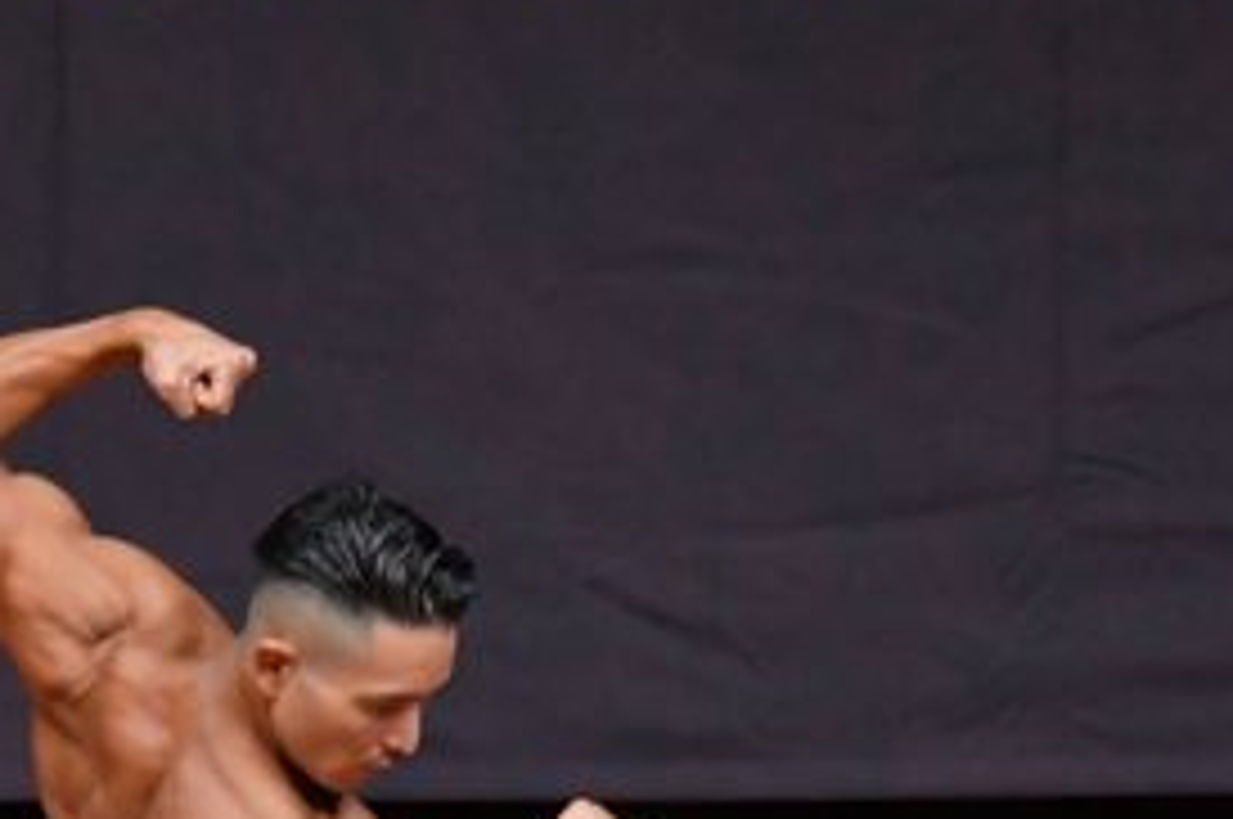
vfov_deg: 1.7
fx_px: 27607
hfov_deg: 2.6
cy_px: 1107
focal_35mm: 807
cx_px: 178
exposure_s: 1/400
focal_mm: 190
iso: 4000
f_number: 5.6
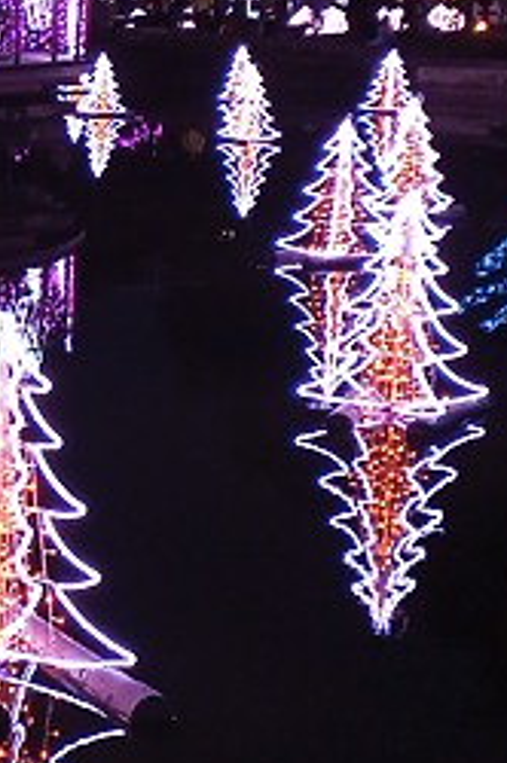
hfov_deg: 13.4
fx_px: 1928
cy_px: 380
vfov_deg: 22.4
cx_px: -406
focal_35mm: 91
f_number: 1.8
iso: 201
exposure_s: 1/30
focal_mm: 4.05
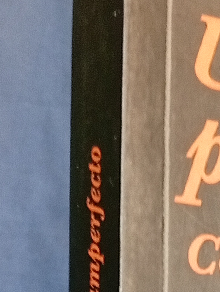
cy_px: 542
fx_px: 1335
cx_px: 479
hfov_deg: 8.8
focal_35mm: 158
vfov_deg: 11.5
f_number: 1.8
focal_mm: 3.98
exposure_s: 1/33.3
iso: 505
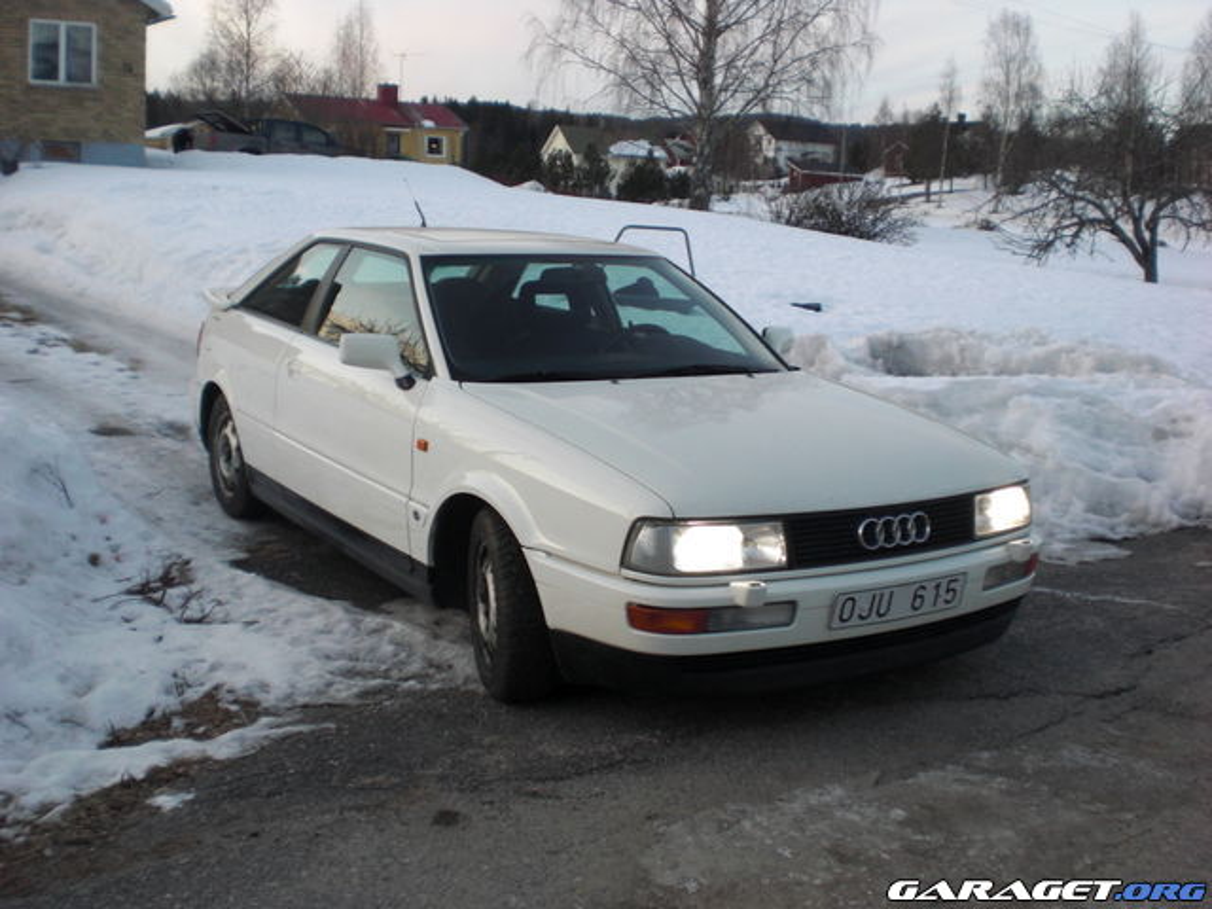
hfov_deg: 49.0
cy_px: 454
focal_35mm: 38
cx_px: 606
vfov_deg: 37.7
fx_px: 1330
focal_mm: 6.3
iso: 100
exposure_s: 1/125
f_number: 3.1
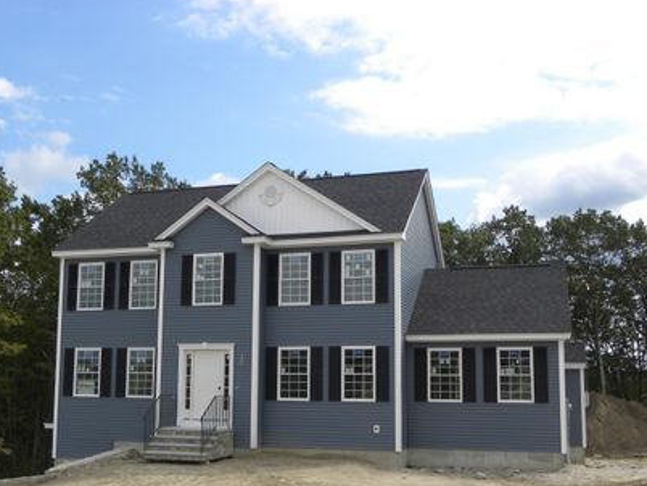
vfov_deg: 35.1
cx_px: 293
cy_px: 290
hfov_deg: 45.7
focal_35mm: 41
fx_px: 767
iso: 64
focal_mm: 5.9
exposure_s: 1/352
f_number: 5
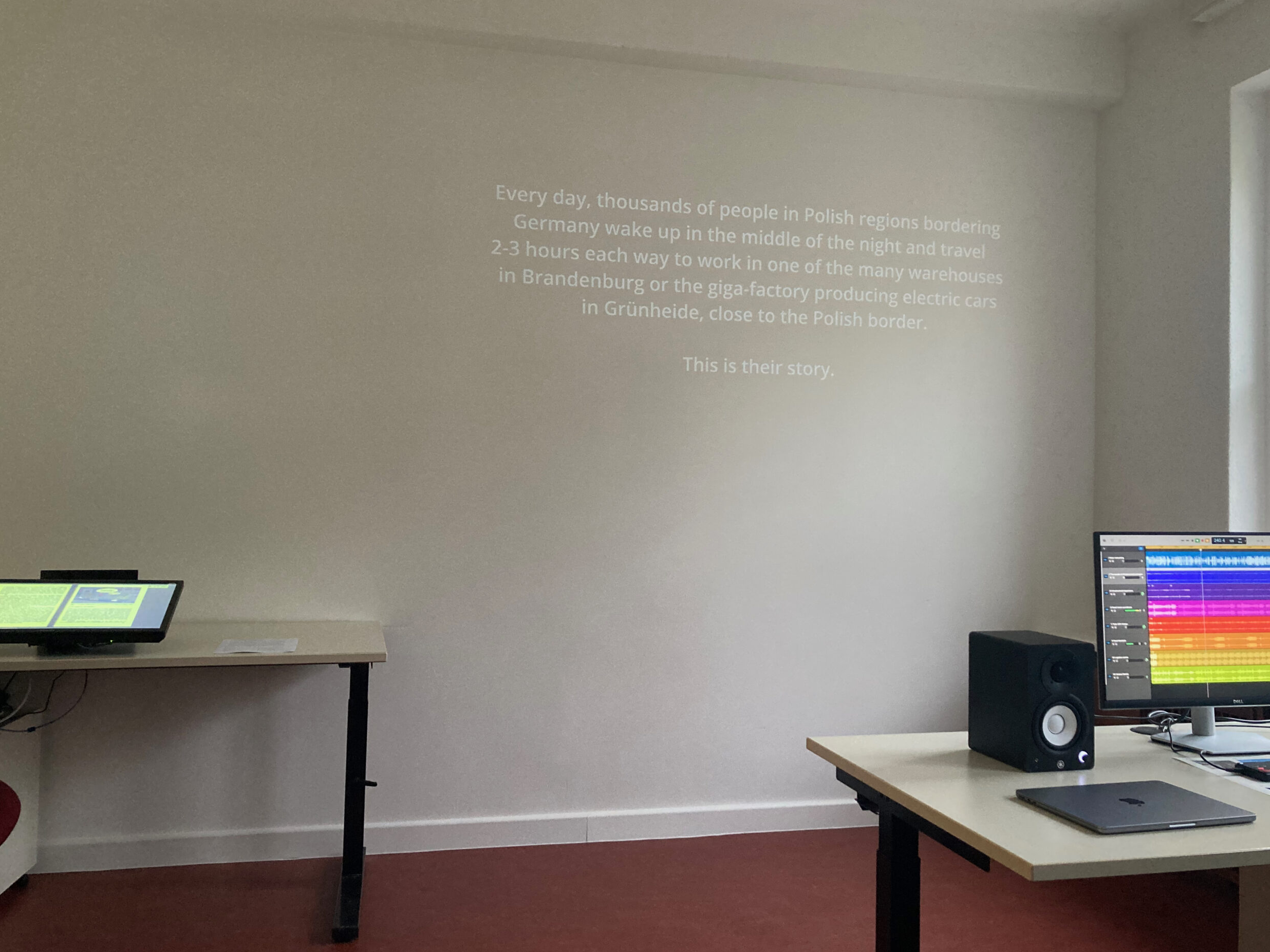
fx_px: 1064
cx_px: 657
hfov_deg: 61.6
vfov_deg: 48.2
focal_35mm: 29
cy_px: 481
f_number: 1.8
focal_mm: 3.99
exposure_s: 1/60
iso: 320
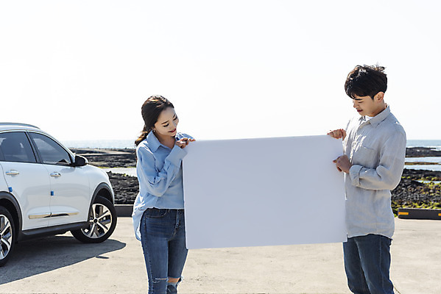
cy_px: 147
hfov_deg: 28.8
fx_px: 858
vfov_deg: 19.5
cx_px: 220
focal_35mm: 70
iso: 100
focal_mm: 70
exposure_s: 1/500
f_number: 8
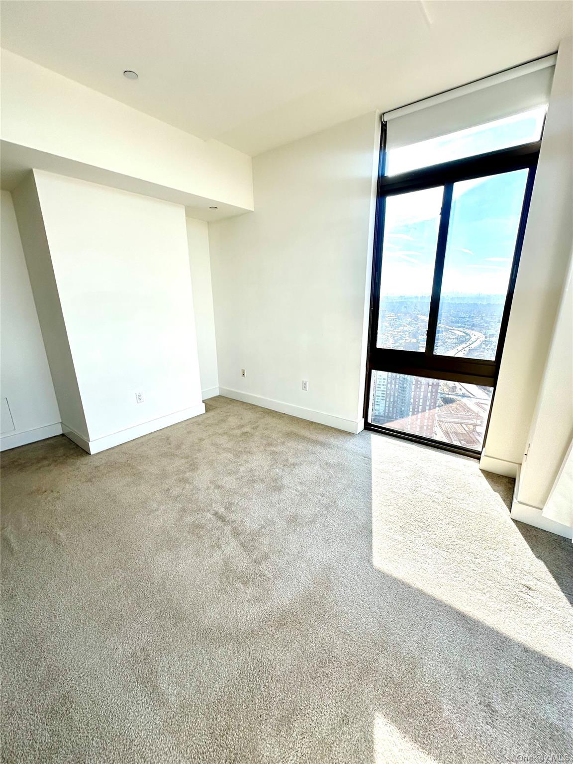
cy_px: 382
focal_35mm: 14
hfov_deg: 85.7
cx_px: 286
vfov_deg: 102.1
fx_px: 309
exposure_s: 1/251
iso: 40
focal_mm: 2.22
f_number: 2.2
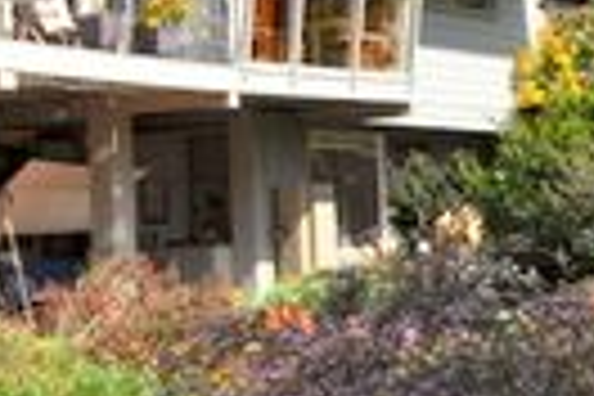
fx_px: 1584
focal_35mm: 96
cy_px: -115
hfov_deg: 20.2
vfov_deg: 13.7
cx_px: -81
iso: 200
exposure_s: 1/320
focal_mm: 18
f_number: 9
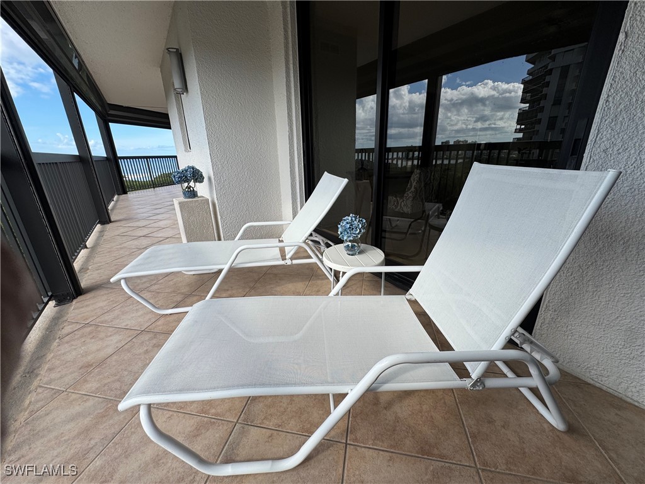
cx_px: 322
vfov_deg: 85.7
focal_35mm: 14
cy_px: 242
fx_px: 261
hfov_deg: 102.1
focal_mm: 2.22
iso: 40
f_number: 2.2
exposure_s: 1/1048
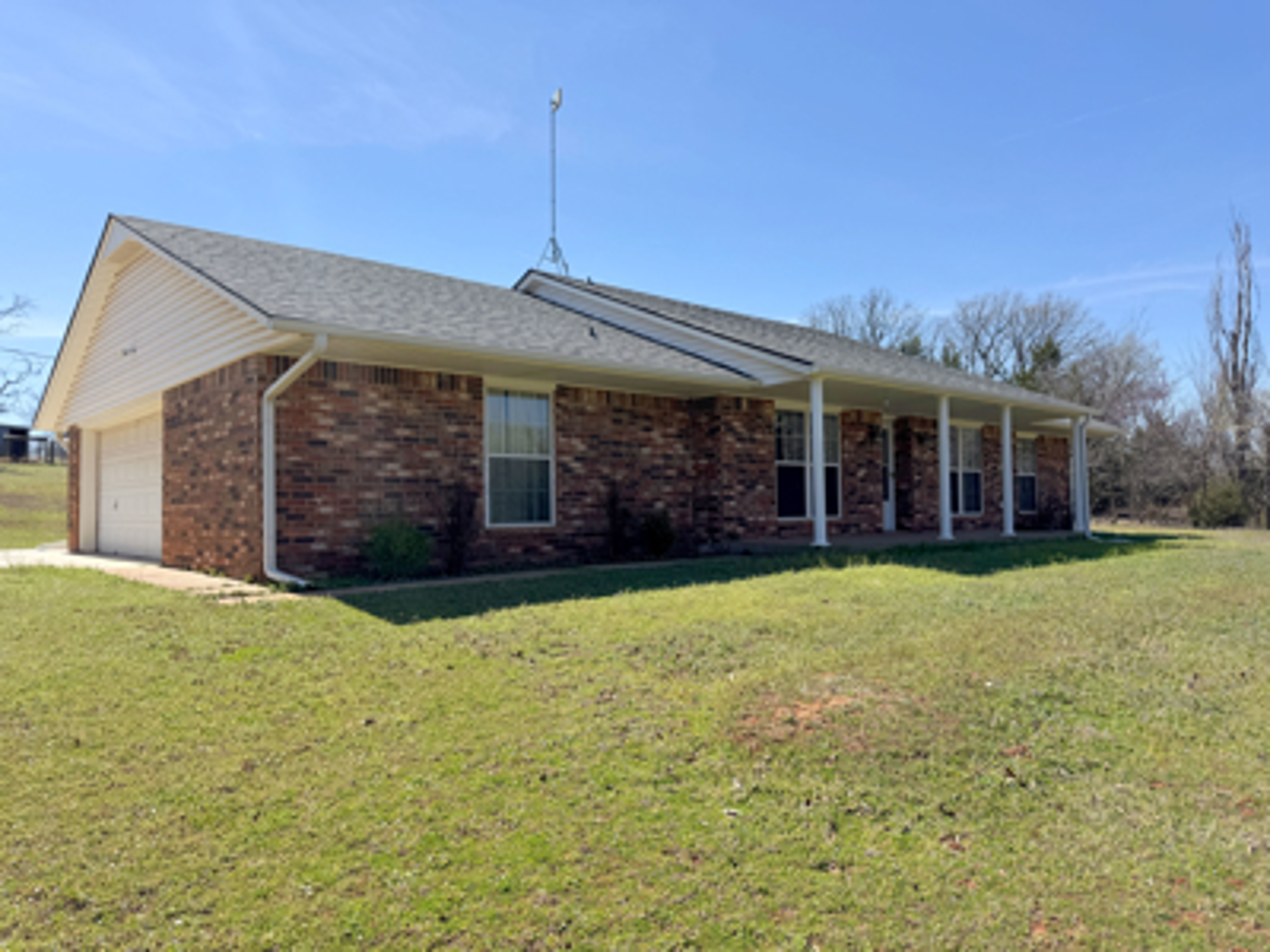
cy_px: 476
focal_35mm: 24
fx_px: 881
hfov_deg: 71.6
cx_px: 635
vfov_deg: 56.8
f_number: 1.78
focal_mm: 6.76
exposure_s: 1/3802
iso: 80
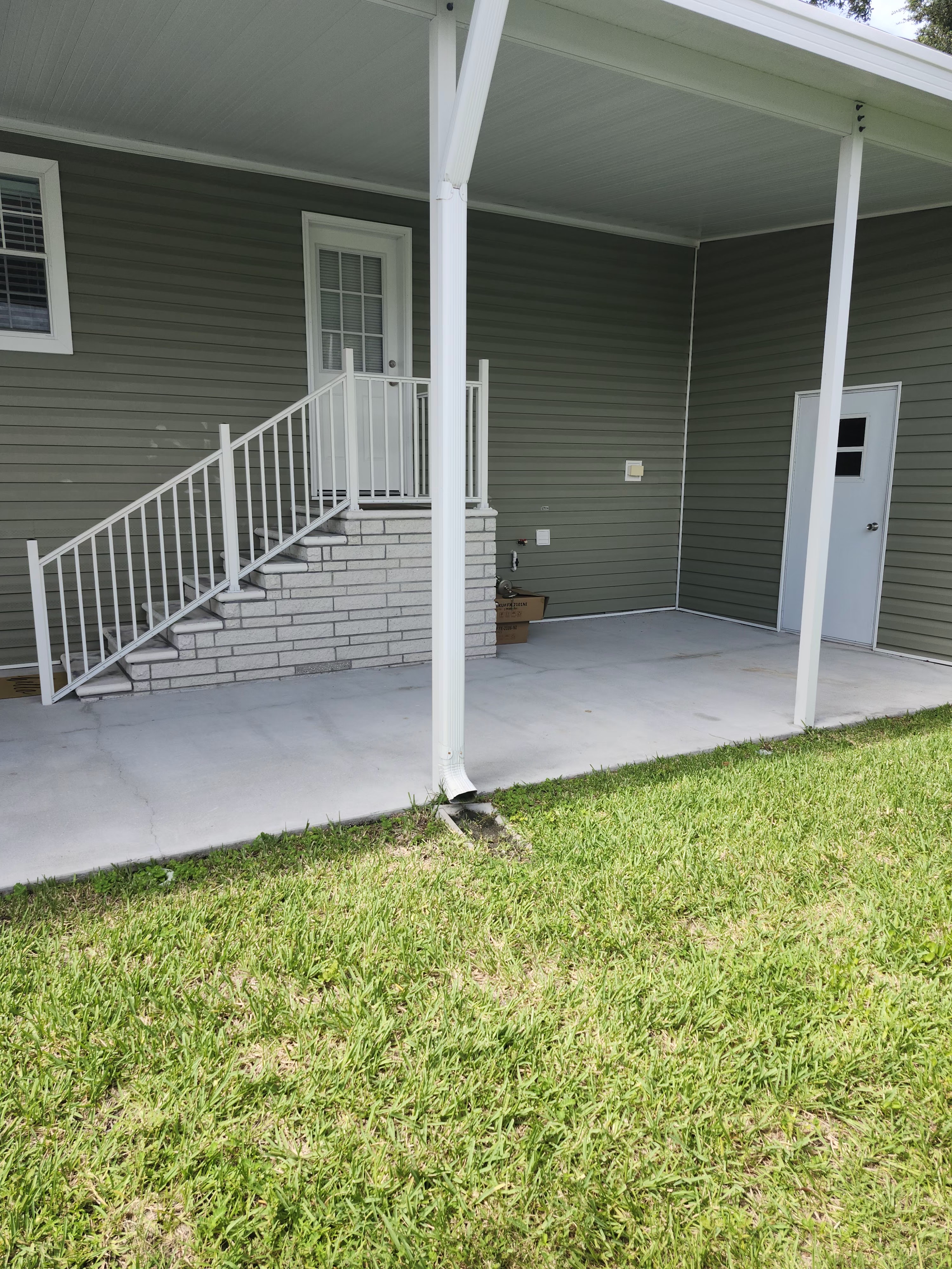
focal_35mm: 23
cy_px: 634
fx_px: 843
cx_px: 476
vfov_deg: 73.9
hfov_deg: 58.9
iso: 25
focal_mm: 5.54
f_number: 1.8
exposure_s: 1/406
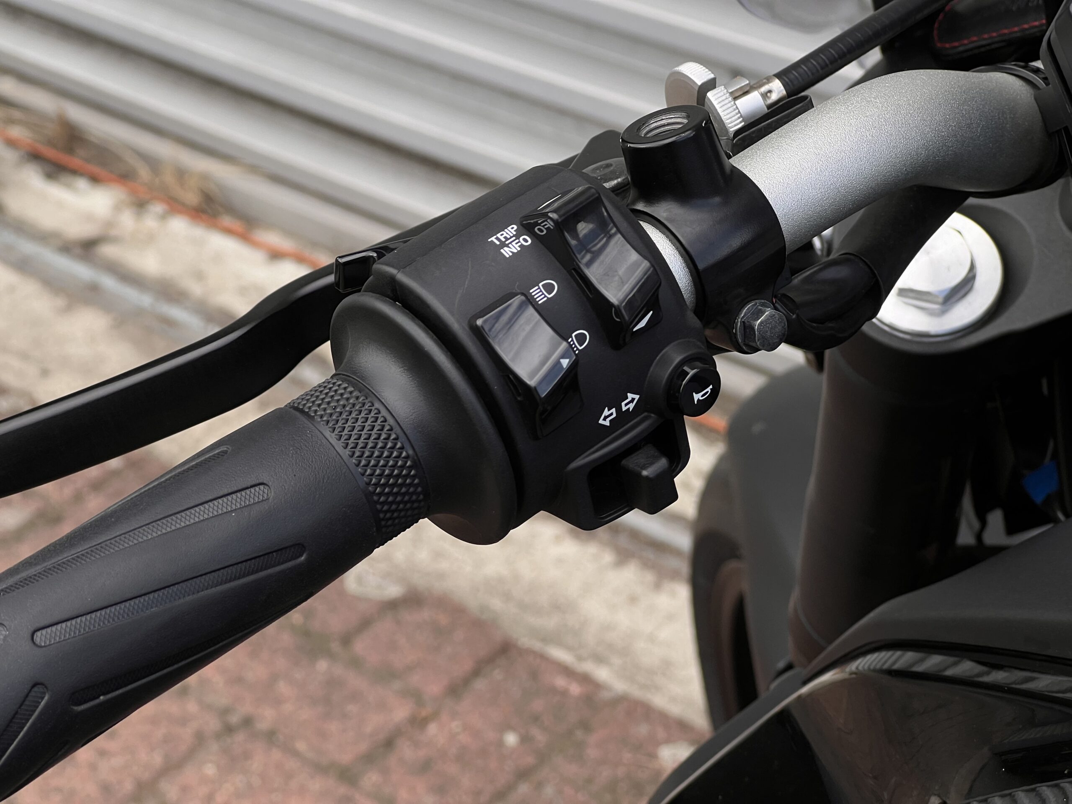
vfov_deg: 19.1
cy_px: 402
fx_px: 2385
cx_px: 536
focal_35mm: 77
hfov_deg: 25.3
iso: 32
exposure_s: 1/237
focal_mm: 9
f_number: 2.8
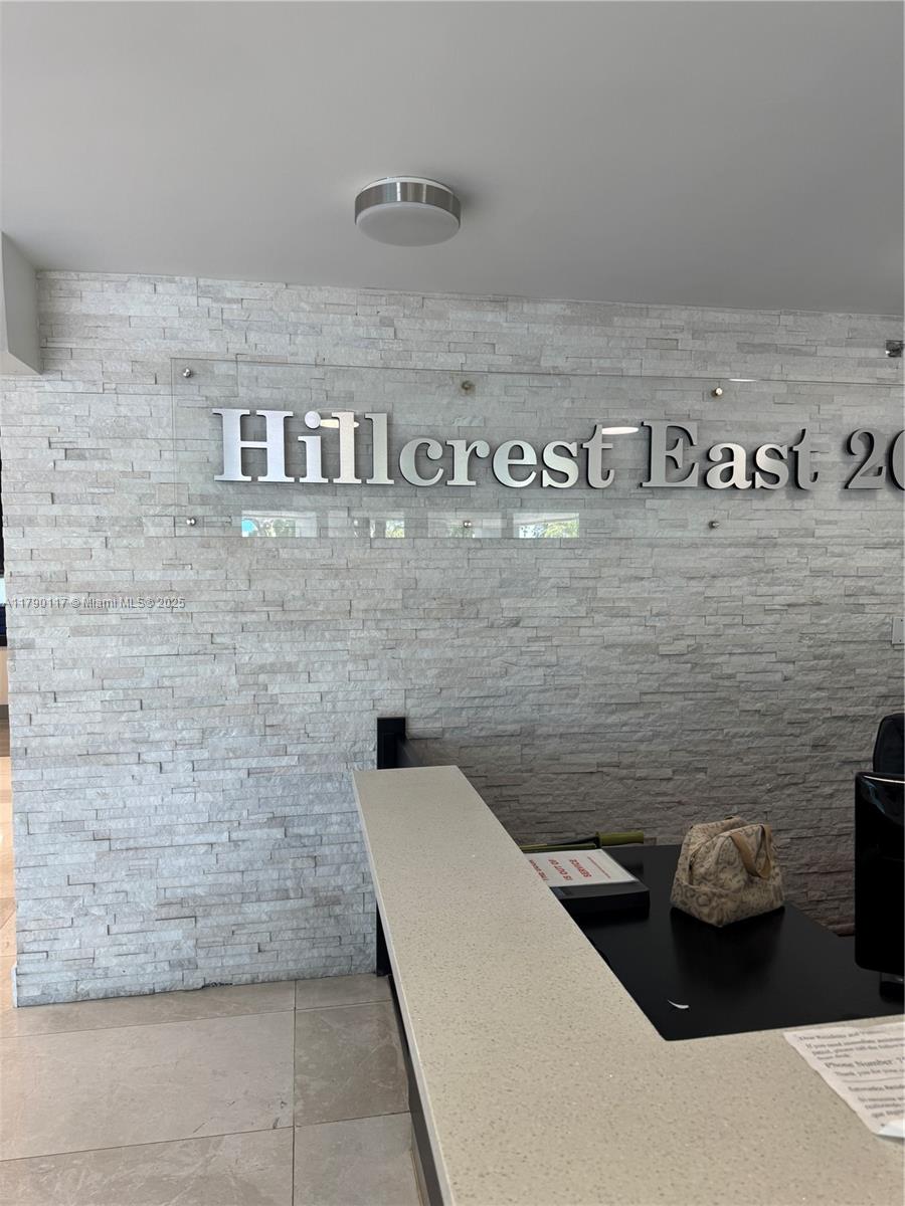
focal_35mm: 24
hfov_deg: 56.8
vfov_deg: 71.6
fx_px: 837
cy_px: 603
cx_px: 452
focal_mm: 6.76
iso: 100
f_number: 1.78
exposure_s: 1/120
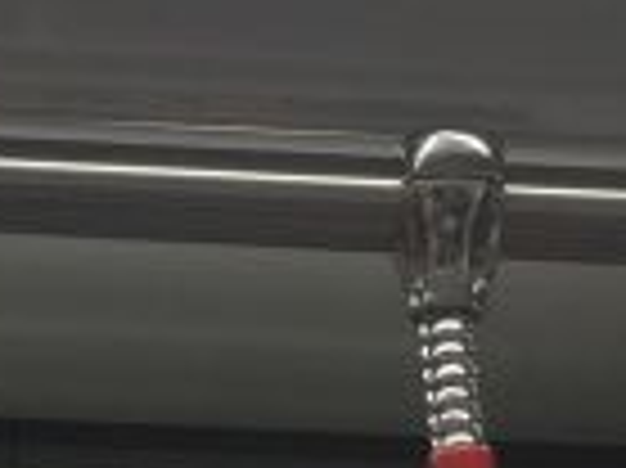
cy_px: 448
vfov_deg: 10.1
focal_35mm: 146
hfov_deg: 13.4
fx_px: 2638
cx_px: 68
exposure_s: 1/17
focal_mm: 4.15
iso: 32
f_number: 2.2
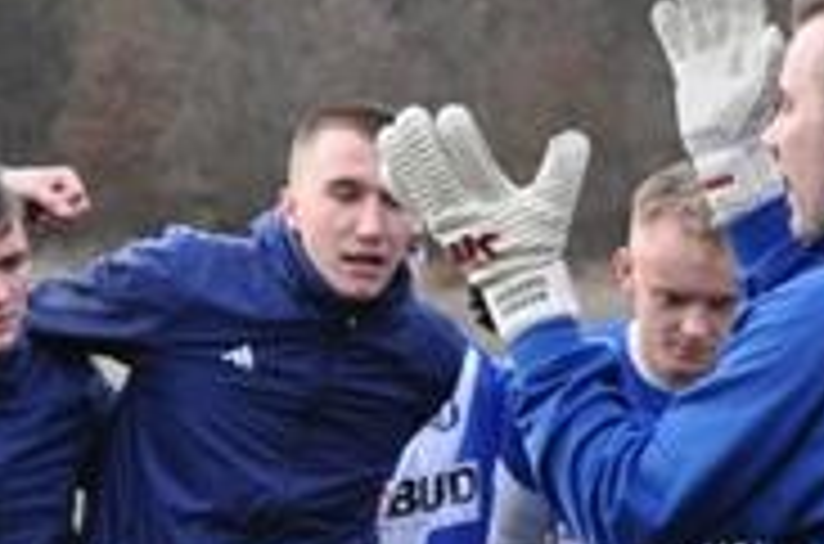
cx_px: 392
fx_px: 5283
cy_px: 436
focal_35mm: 231
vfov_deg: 5.9
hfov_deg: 8.9
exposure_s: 1/500
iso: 800
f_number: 4
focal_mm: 55
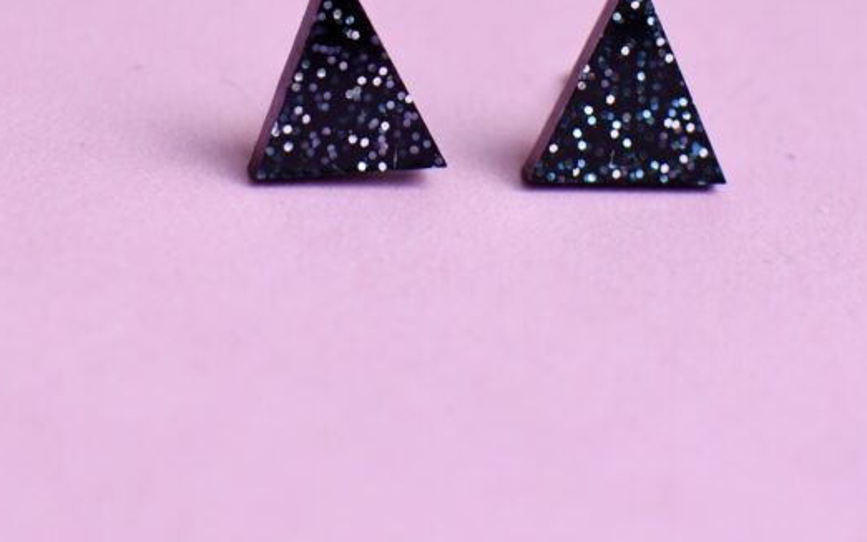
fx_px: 2339
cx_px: 492
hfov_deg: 21.0
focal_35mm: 99
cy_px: -44
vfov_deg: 13.0
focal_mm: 35
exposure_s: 1/320
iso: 1000
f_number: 4.5
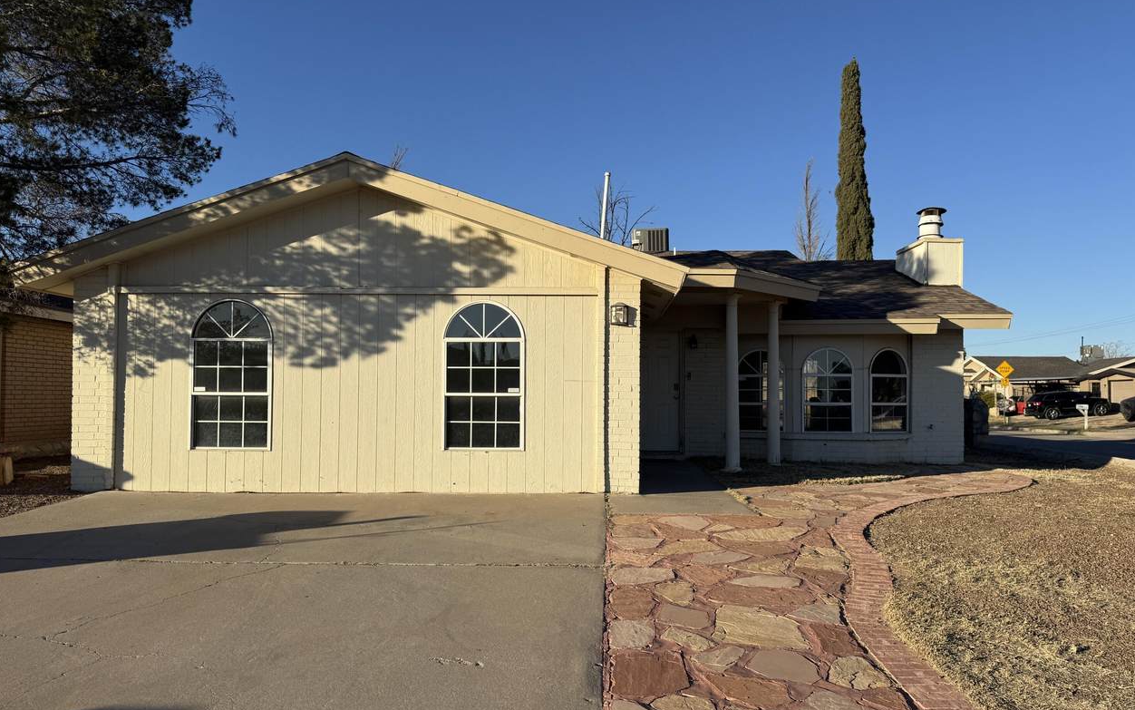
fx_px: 804
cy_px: 380
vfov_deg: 47.6
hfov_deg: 70.4
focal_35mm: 26
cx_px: 574
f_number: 1.78
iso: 80
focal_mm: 6.76
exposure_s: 1/4950
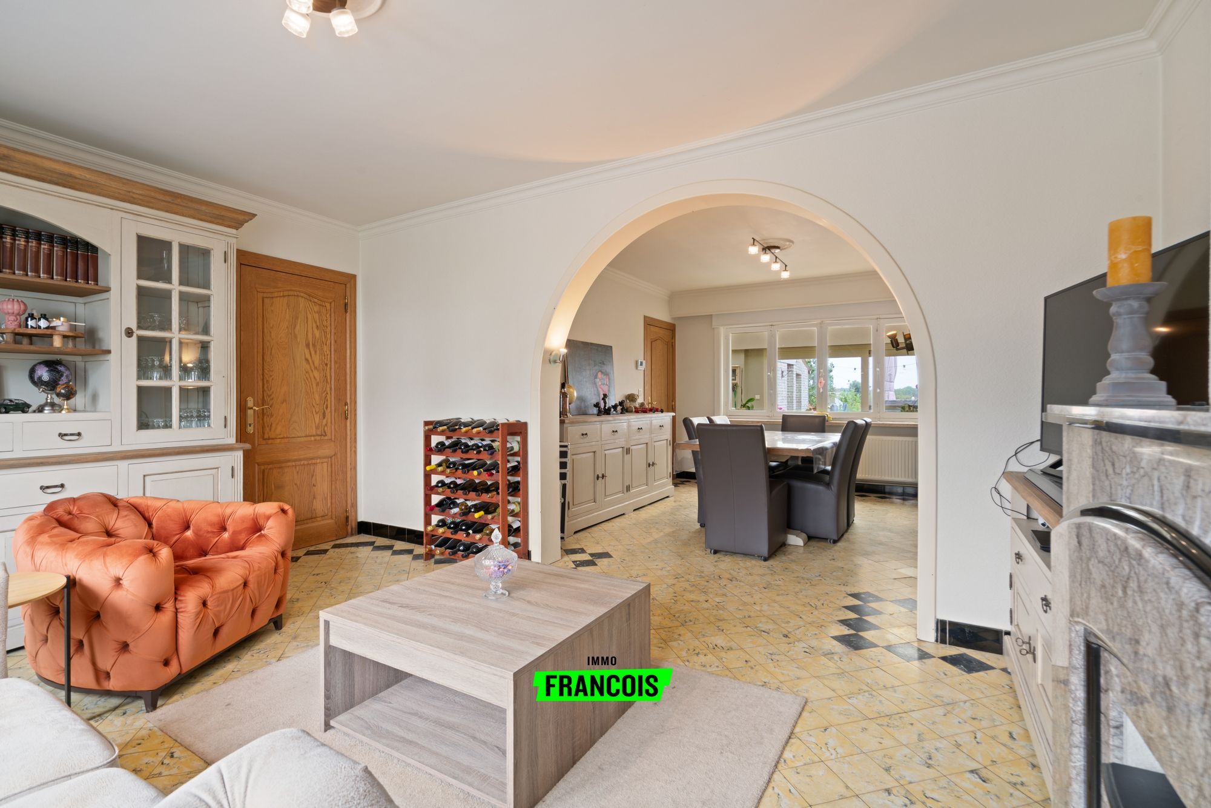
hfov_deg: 96.7
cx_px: 606
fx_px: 538
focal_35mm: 16
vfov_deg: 73.8
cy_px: 404
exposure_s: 1.3
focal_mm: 16
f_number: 11
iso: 250
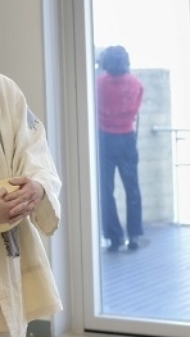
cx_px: 277
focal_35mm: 130
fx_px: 1164
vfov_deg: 16.5
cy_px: 130
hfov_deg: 9.1
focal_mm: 48
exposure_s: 1/200
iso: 400
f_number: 3.2
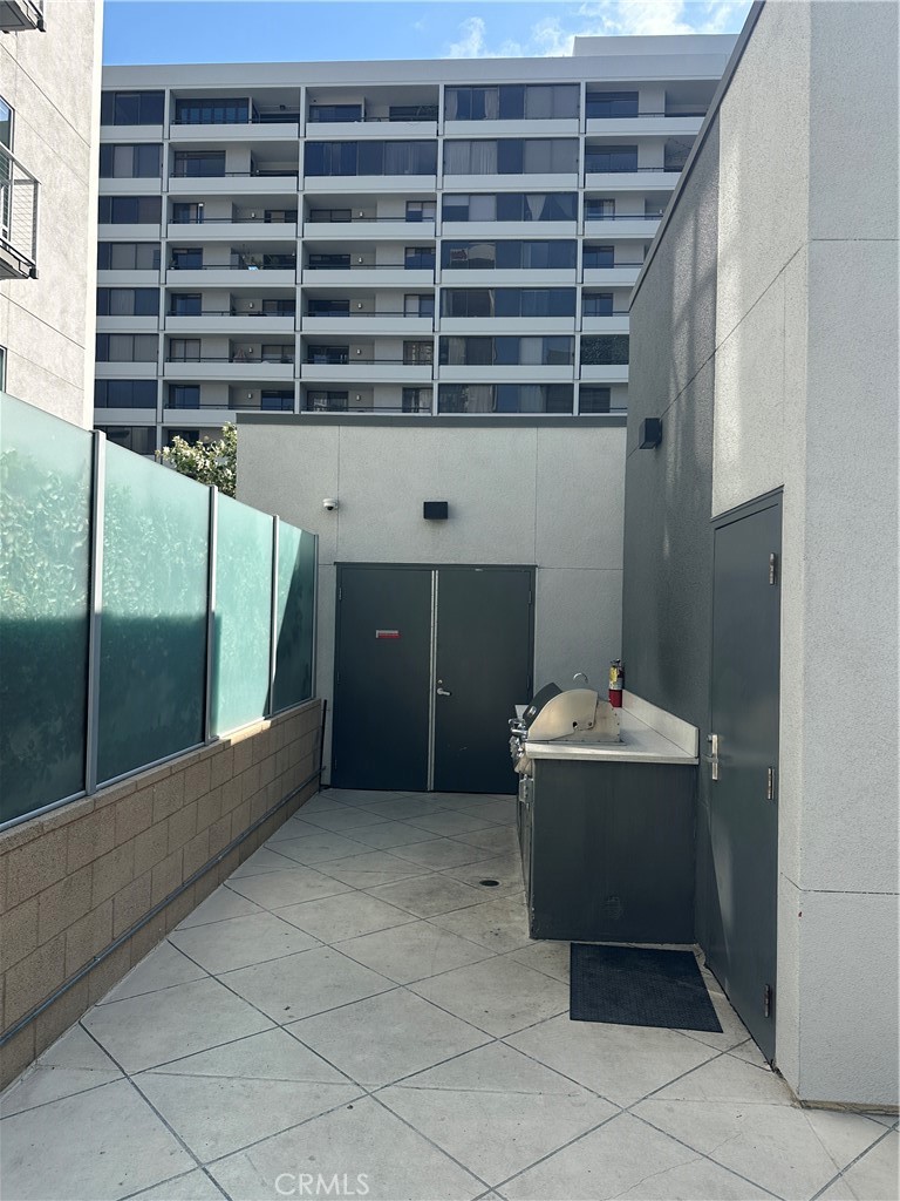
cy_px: 600
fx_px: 832
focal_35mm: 24
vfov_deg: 71.6
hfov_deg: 56.8
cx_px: 450
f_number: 1.78
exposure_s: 1/2410
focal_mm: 6.86
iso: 80
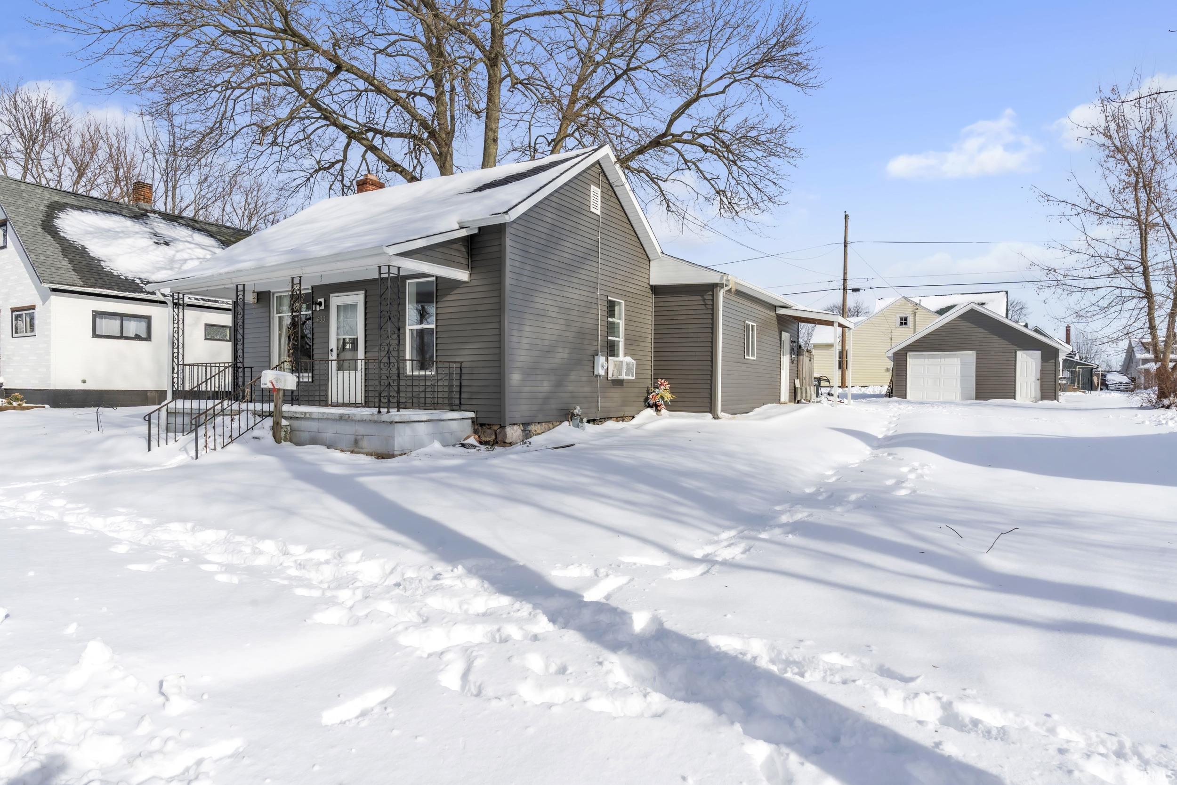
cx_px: 588
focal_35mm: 20
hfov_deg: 84.0
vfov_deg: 61.9
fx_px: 654
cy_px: 392
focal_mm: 20
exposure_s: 1/400
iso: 100
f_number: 10
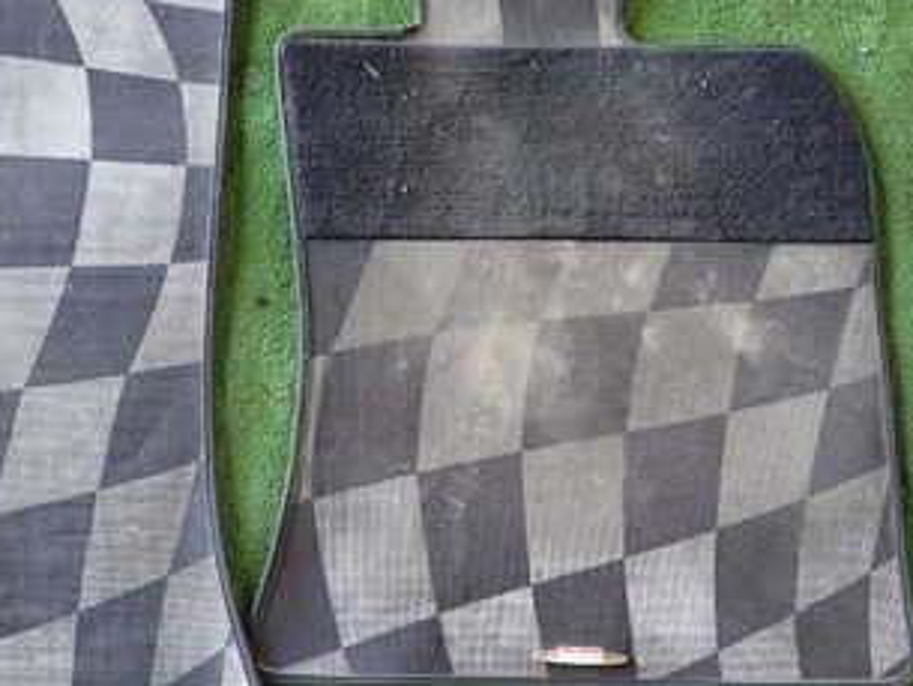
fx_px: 1557
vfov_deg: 24.8
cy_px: 315
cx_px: 251
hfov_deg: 32.2
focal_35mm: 59
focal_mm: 5.4
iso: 500
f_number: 2.3
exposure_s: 1/80
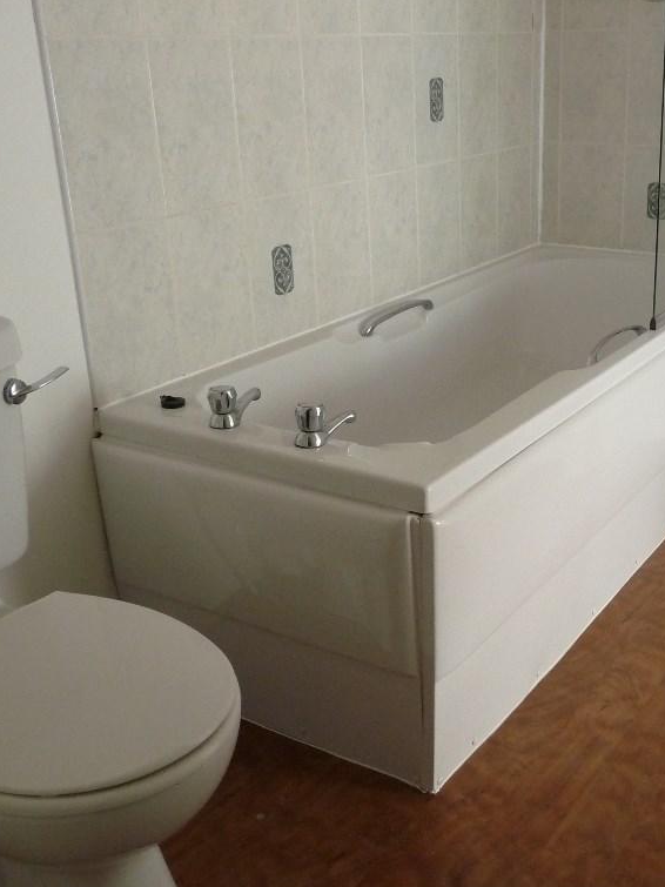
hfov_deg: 37.3
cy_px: 445
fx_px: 974
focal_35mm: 38
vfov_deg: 49.0
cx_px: 445
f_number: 3.3
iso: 400
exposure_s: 1/25
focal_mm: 4.7
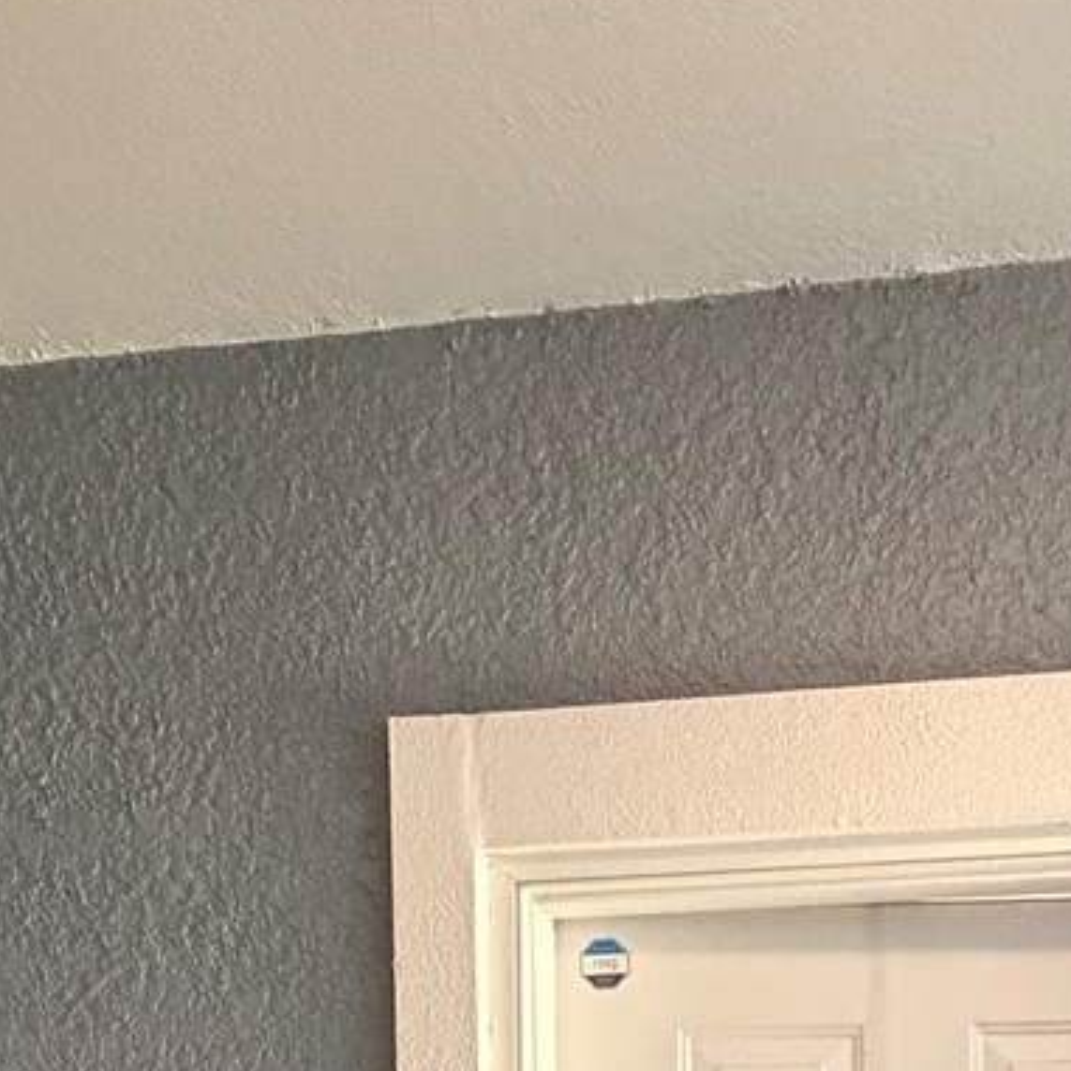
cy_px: 1487
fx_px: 1820
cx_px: 975
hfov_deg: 31.2
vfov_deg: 26.4
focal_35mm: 52
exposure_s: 1/60
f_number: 2.2
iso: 800
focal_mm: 2.22
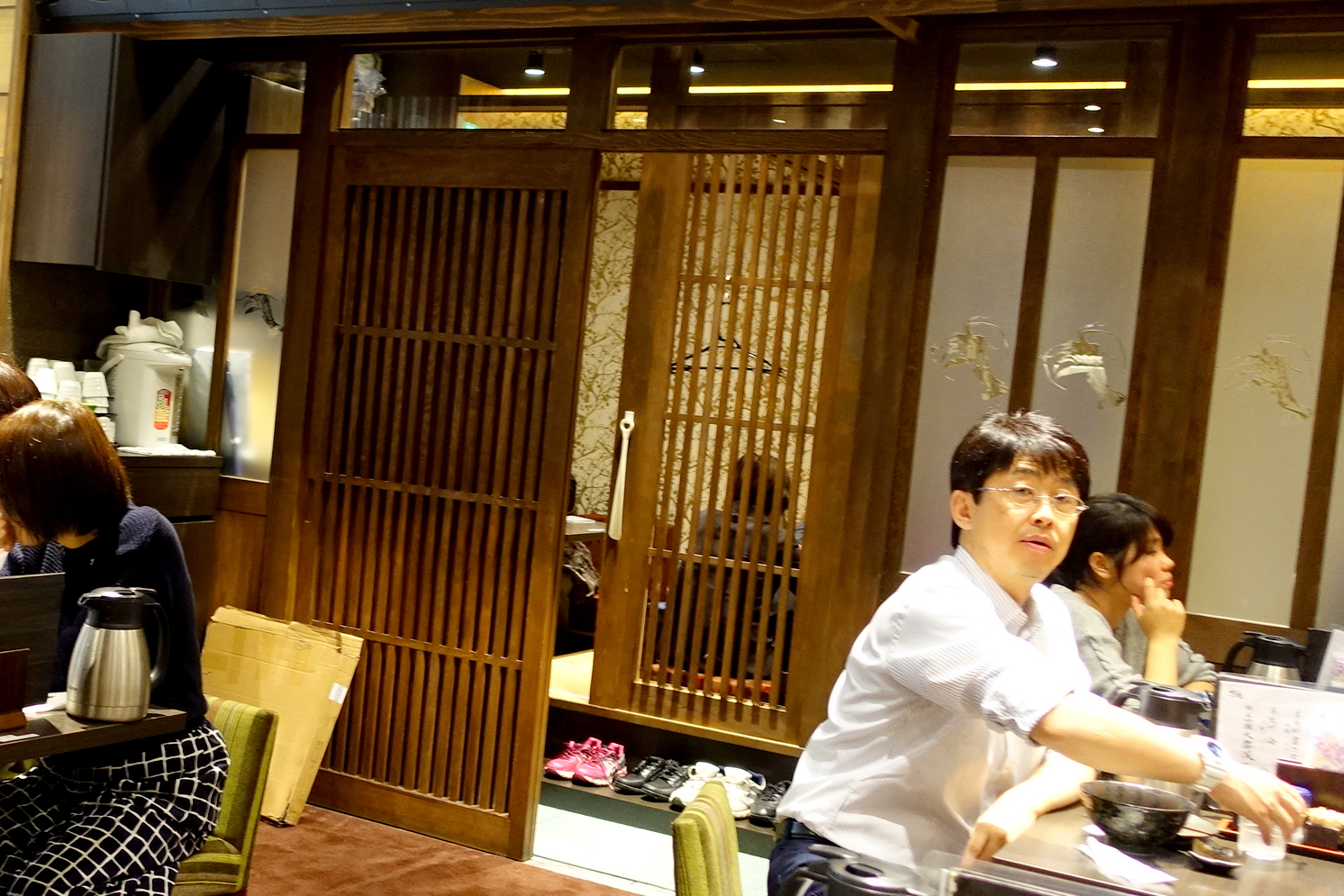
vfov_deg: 30.5
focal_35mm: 44
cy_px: 464
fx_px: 1643
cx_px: 391
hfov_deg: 43.5
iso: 500
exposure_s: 1/30
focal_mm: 8.8
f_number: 1.8
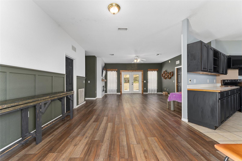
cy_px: 80
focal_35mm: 14
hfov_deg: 104.3
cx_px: 121
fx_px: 94
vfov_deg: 81.2
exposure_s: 1/3
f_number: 7.1
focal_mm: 14
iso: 400
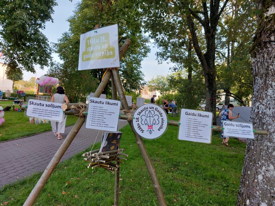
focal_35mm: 24
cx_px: 138
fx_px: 191
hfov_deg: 71.6
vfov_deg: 56.8
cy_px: 103
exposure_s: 1/145
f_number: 1.8
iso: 25
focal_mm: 5.23
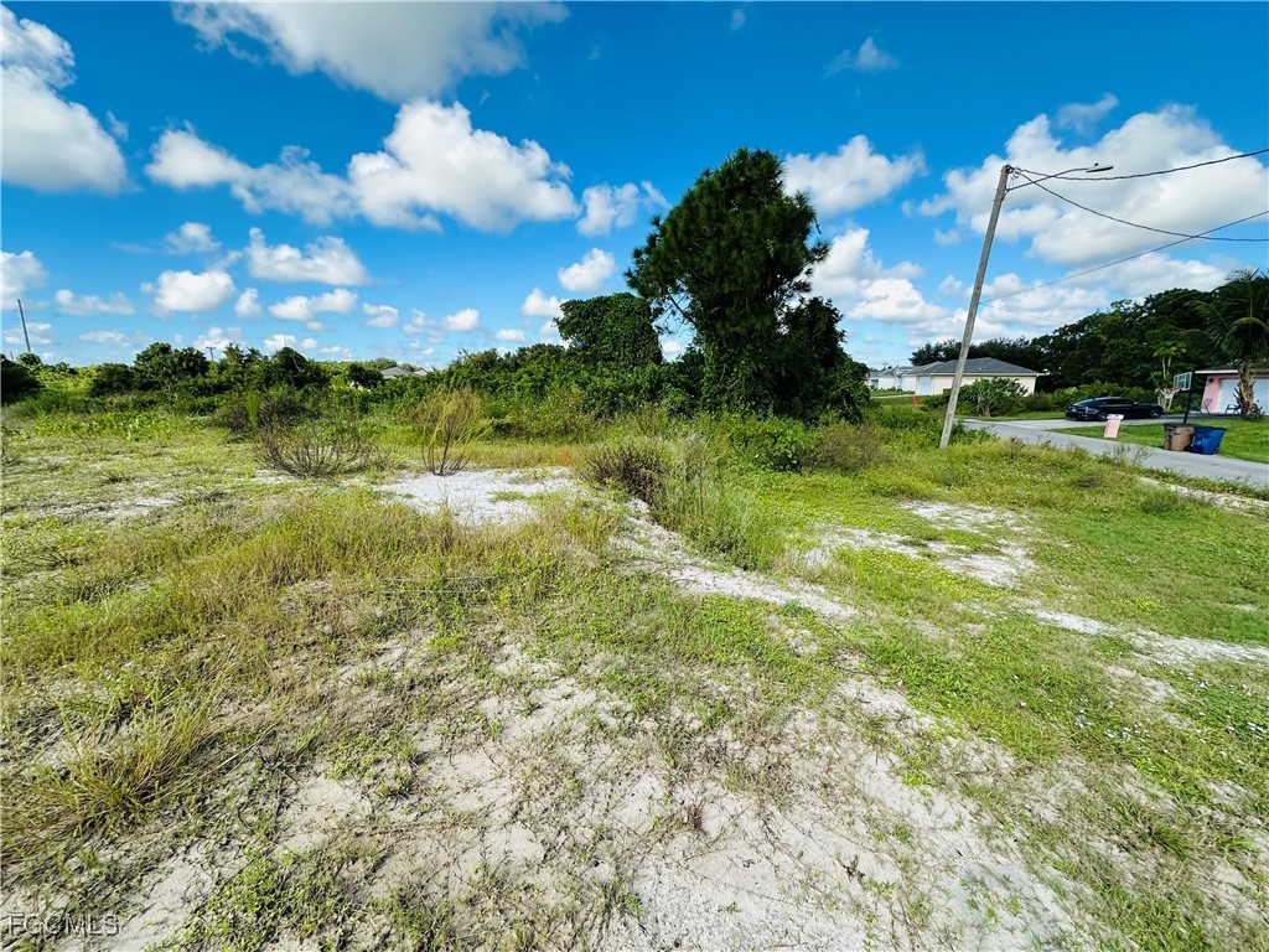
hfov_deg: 102.1
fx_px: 513
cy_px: 476
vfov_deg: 85.7
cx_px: 634
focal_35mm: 14
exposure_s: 1/1024
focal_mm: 2.22
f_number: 2.2
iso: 50
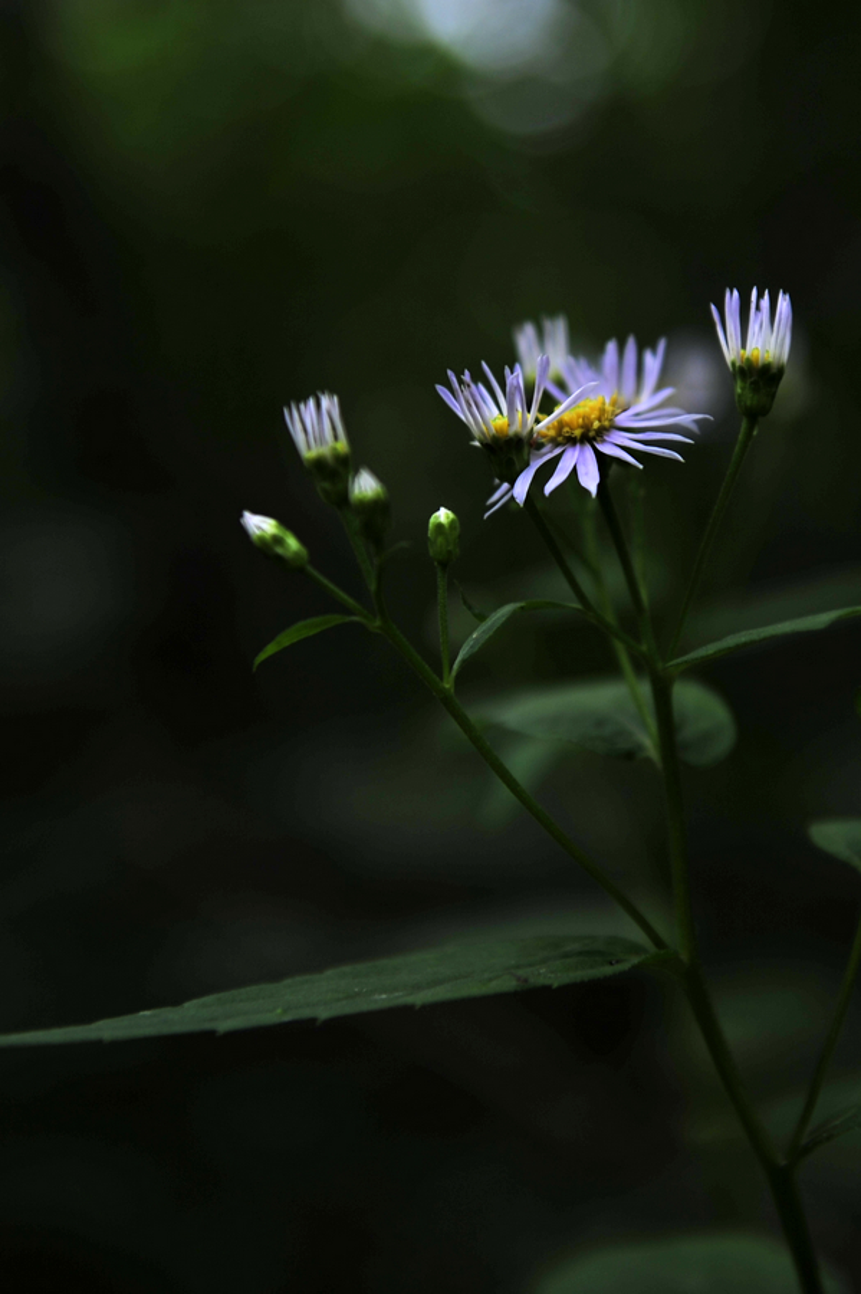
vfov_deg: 41.1
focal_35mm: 48
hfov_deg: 28.0
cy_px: 647
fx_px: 1724
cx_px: 430
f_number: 2.8
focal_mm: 48
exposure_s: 1/125
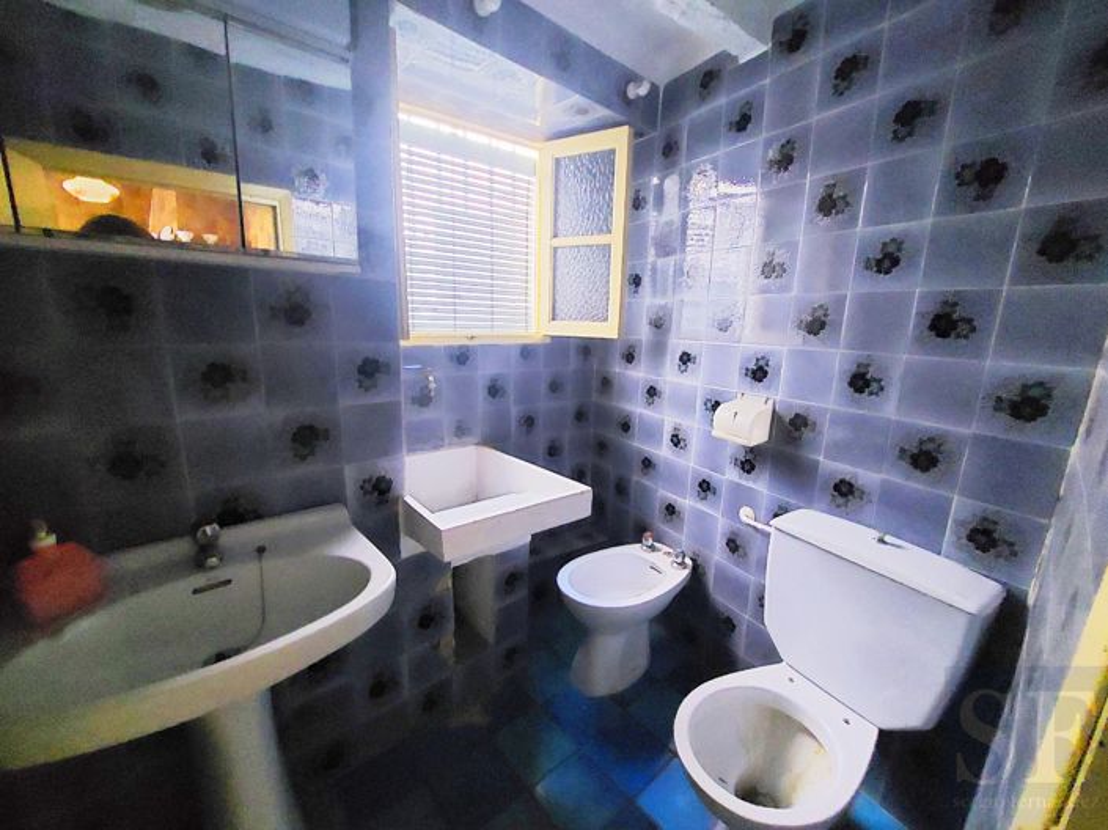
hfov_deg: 106.2
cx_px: 554
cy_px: 415
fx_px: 416
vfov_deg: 89.9
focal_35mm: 13
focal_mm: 1.74
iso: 800
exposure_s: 1/10
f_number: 2.2
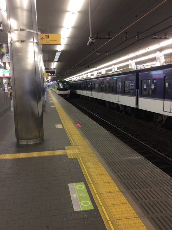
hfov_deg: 44.1
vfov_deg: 56.9
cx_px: 86
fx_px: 212
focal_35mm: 32
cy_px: 115
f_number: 2.4
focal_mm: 3.3
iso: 40
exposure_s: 1/24
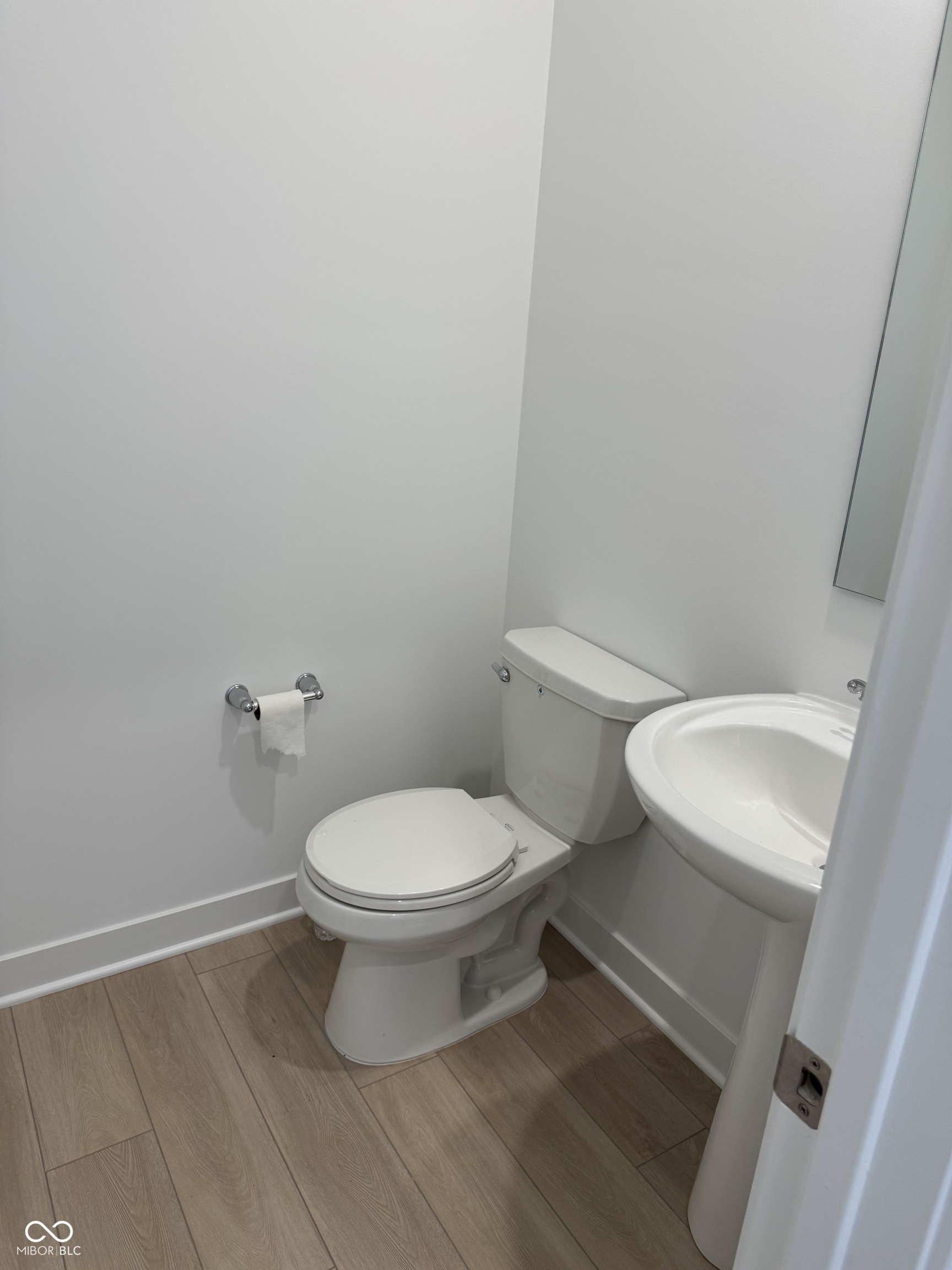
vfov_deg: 71.6
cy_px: 635
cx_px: 476
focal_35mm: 24
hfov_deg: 56.8
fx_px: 880
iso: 125
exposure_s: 1/120
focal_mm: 6.76
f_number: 1.78
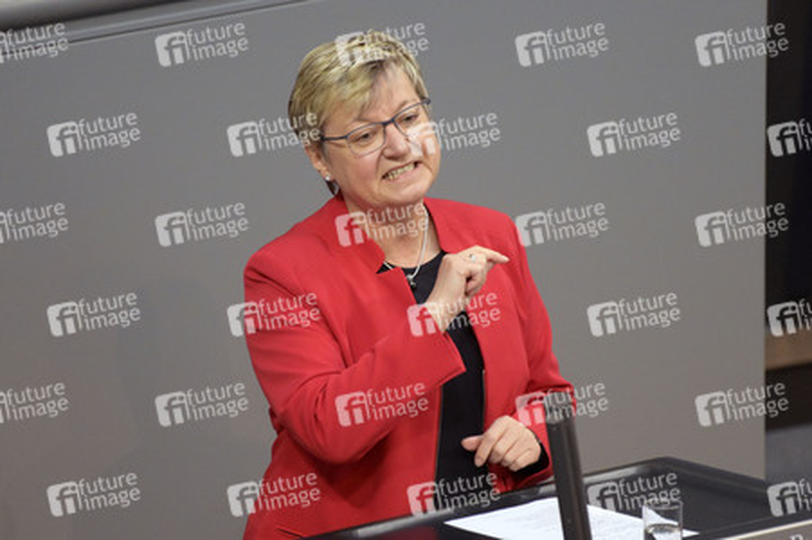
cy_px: 270
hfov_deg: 4.1
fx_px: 11269
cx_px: 406
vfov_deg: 2.7
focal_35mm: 500
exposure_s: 1/400
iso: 12800
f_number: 5.6
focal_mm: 500
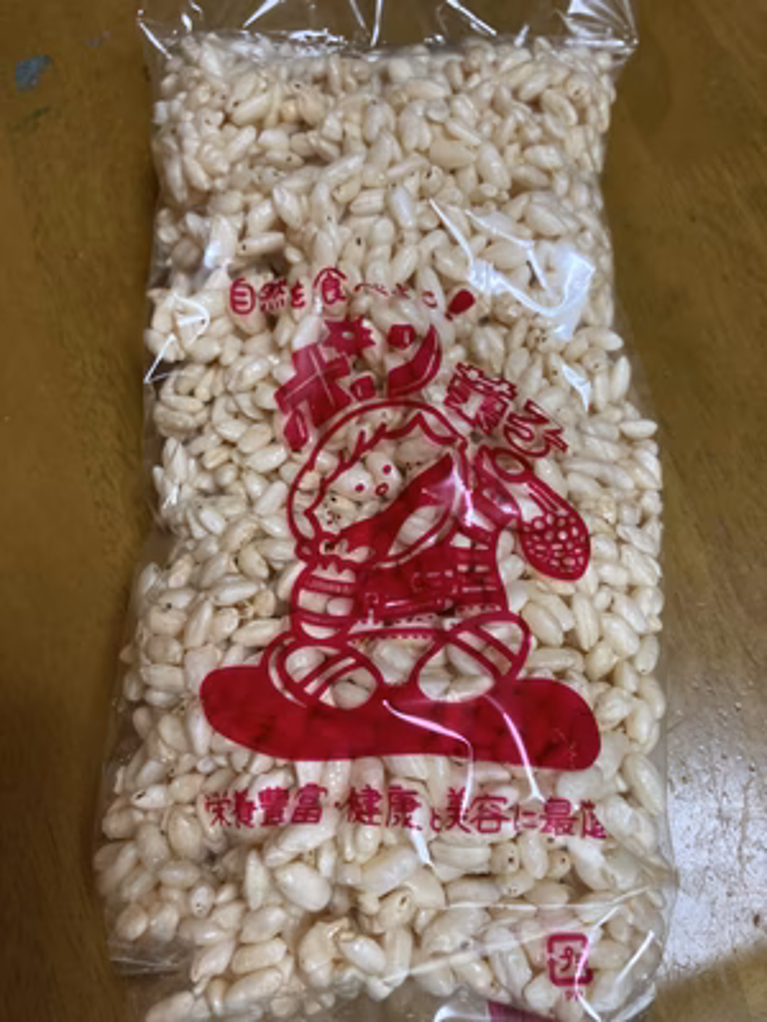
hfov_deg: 49.7
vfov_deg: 63.4
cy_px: 511
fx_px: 827
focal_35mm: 28
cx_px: 384
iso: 64
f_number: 1.8
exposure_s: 1/60
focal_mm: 3.99
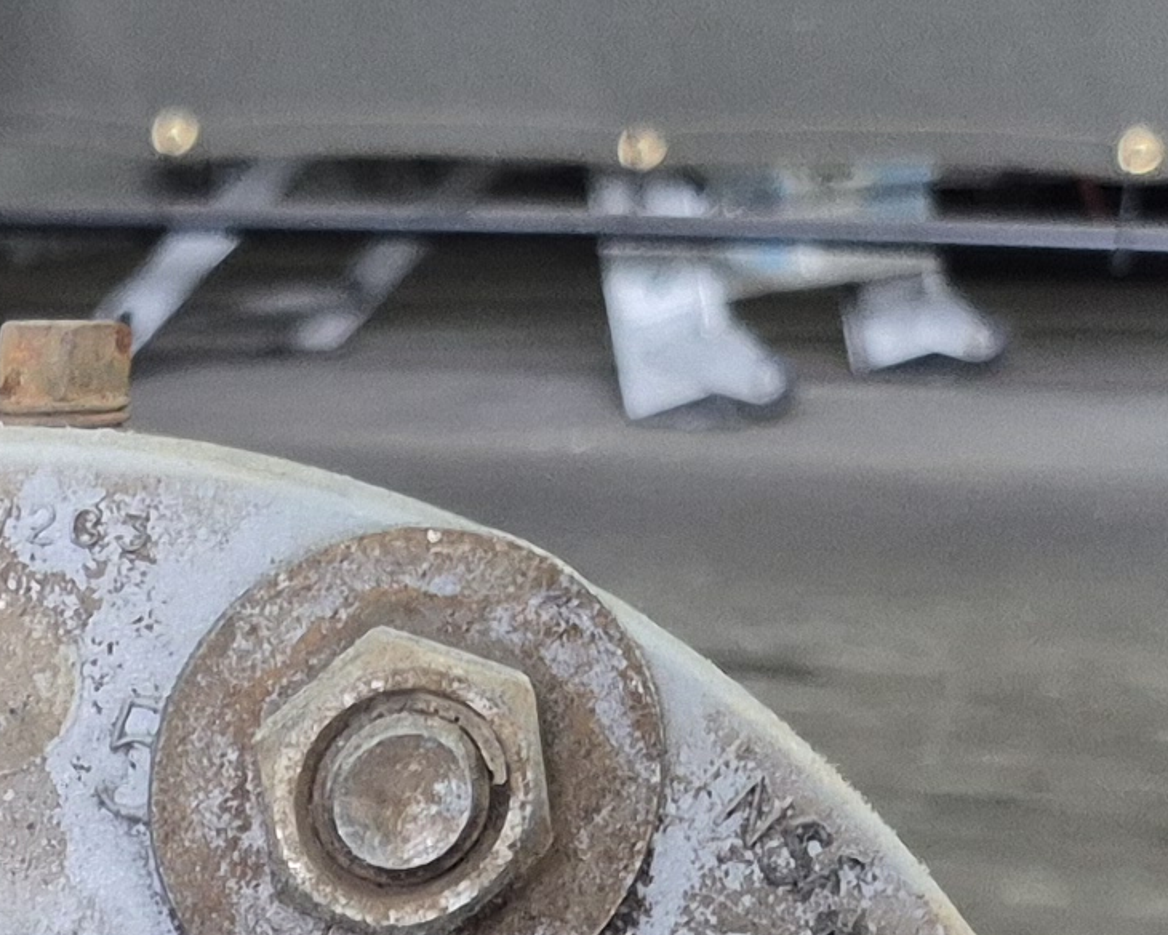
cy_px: 1977
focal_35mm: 123
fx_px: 4252
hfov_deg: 14.4
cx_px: -662
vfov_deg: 11.2
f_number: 1.8
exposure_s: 1/120
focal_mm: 5.4
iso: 320
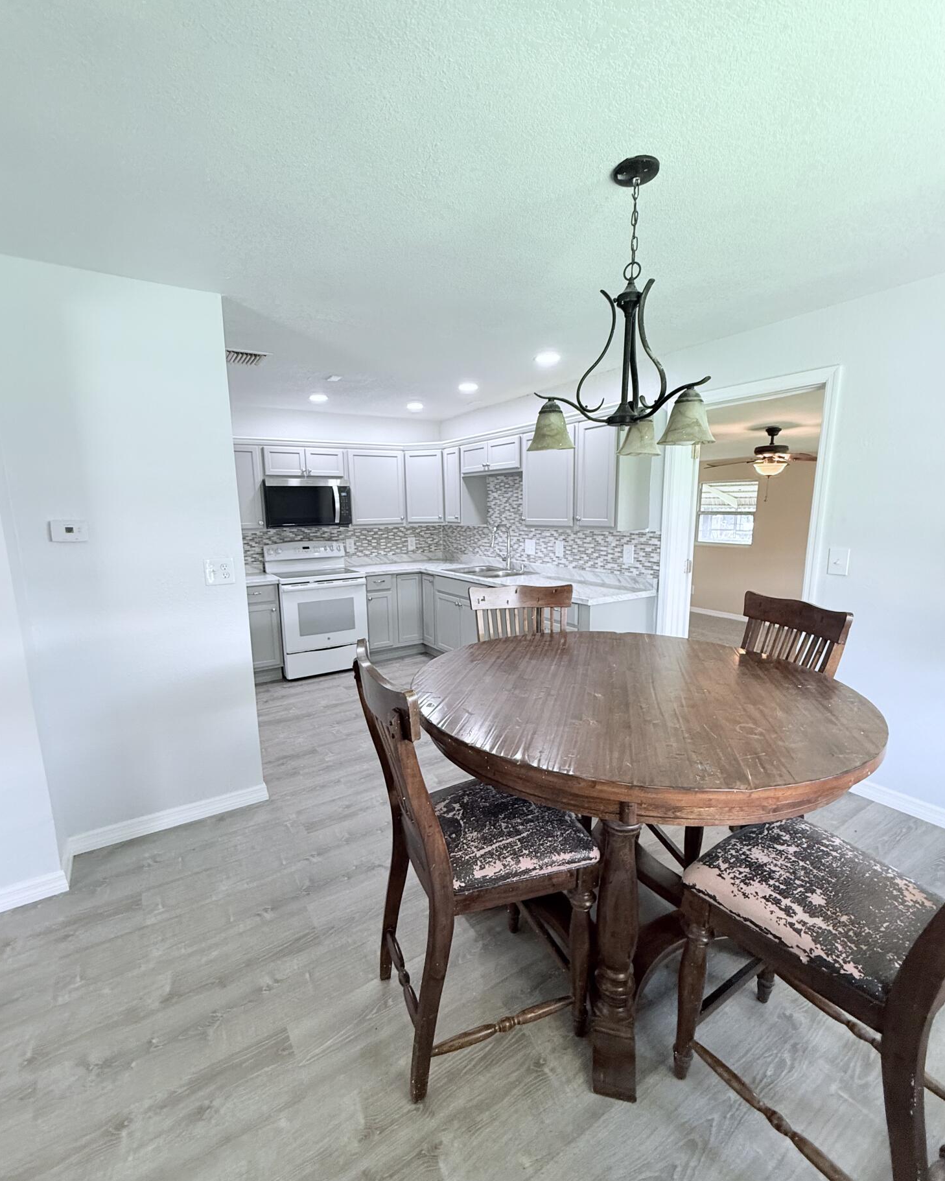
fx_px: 524
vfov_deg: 96.8
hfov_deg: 84.0
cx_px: 462
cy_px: 605
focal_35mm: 15
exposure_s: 1/120
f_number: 2.2
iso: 250
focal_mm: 2.22
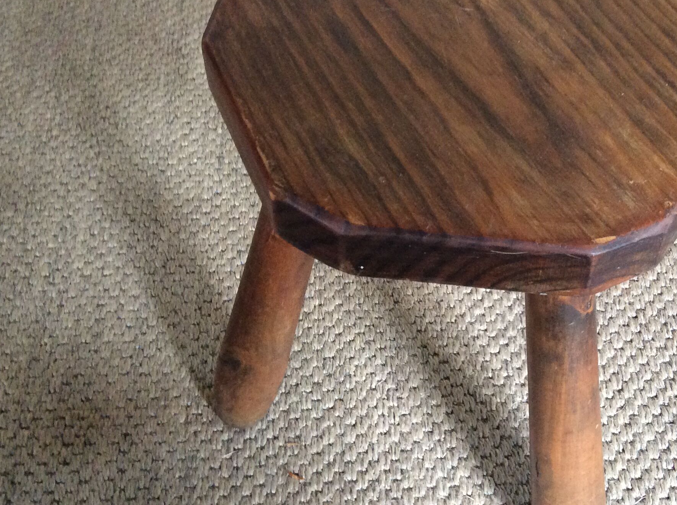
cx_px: 429
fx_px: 918
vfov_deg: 30.8
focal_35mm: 47
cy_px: 232
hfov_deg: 40.2
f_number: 2.4
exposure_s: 1/25
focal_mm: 3.3
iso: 250
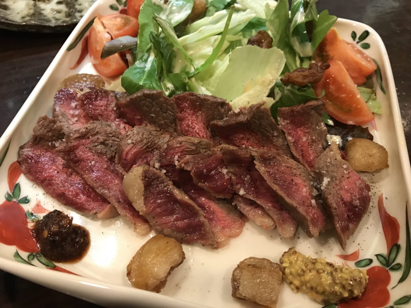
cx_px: 206
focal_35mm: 28
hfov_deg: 63.4
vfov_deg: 49.7
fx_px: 332
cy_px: 154
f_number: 1.8
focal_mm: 3.99
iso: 80
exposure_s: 1/15
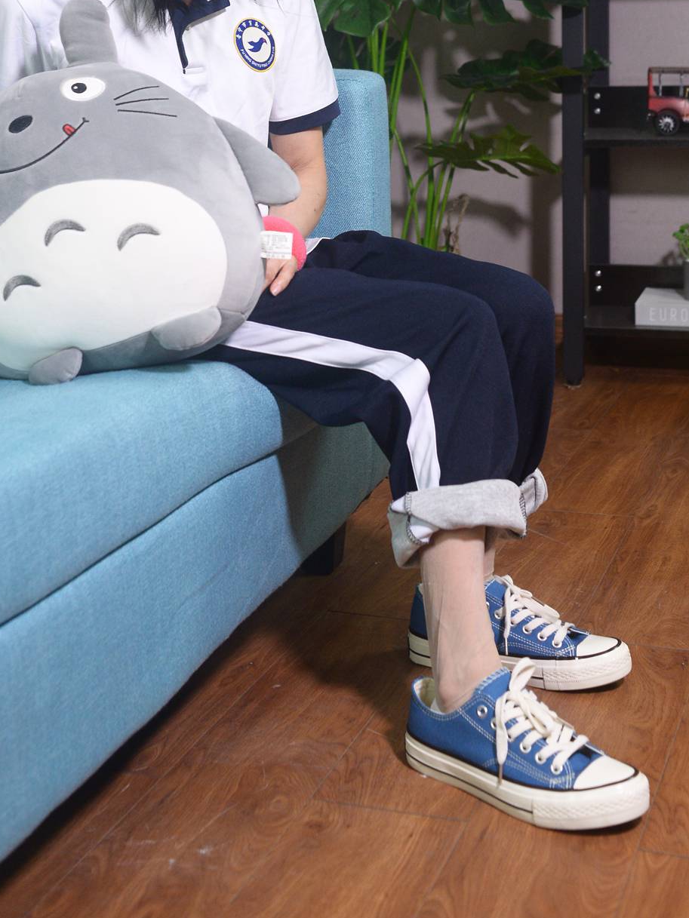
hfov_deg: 25.2
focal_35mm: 58
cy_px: 145
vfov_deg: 32.1
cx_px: 335
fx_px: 1539
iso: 1250
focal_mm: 35
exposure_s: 1/200
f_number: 5
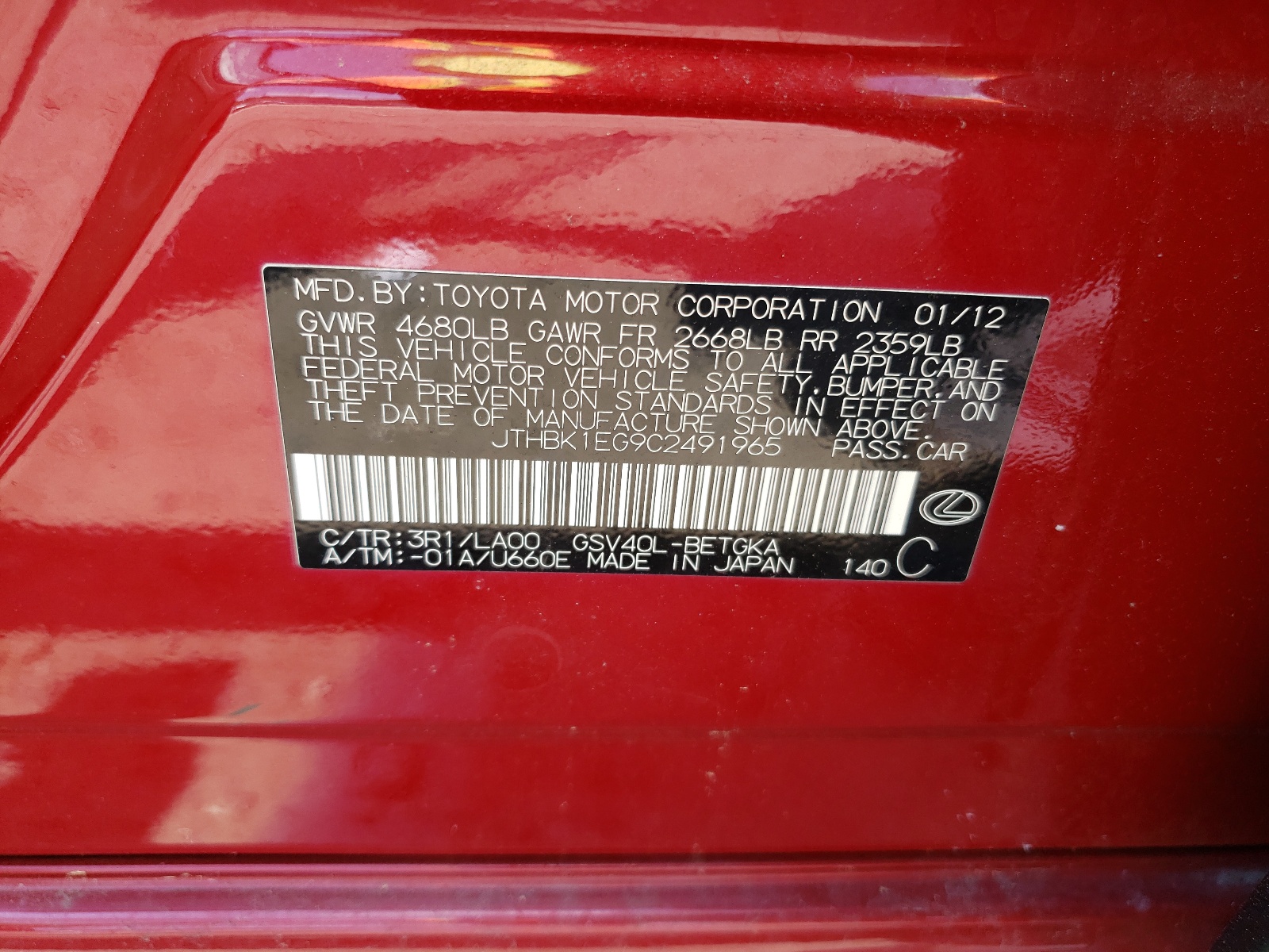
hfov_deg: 67.3
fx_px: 953
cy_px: 476
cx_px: 634
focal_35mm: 26
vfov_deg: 53.1
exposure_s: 1/233
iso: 50
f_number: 1.5
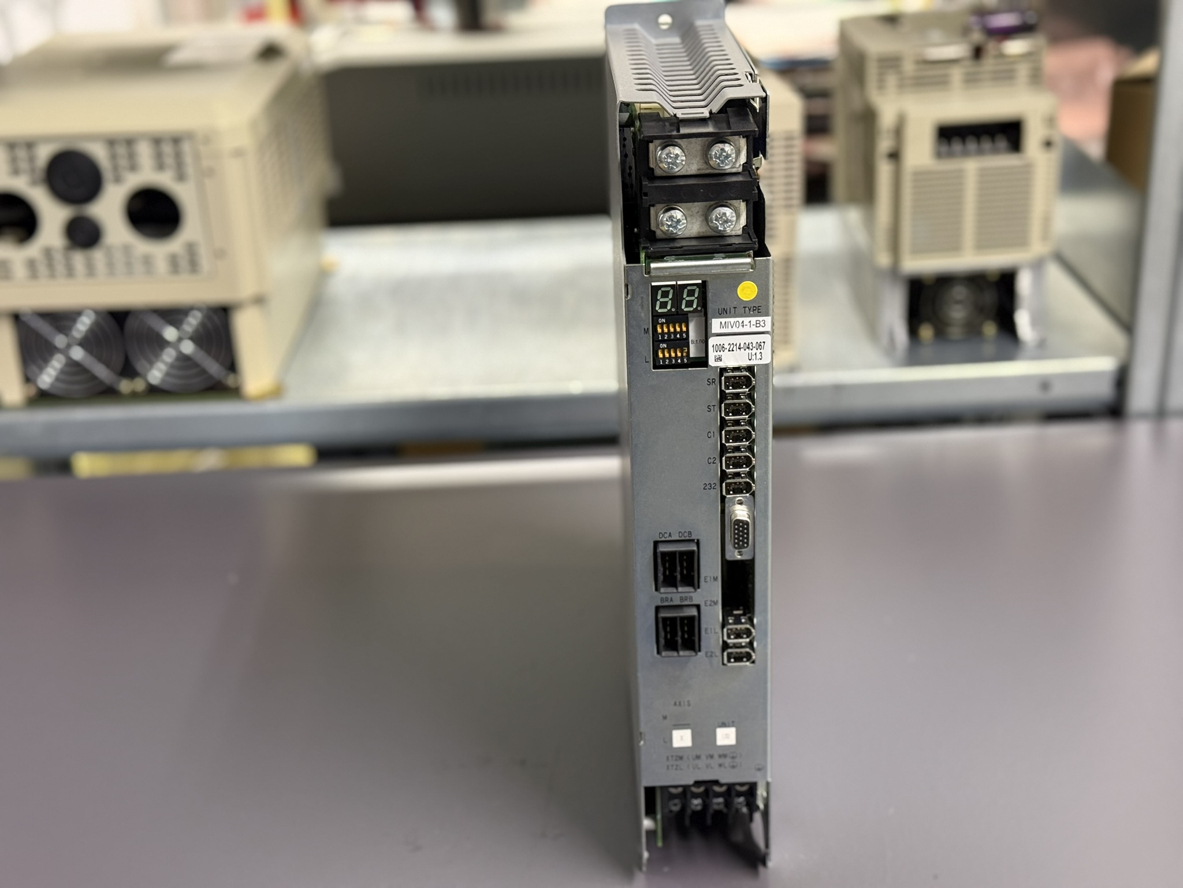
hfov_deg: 39.7
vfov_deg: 30.3
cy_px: 444
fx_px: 1640
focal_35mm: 48
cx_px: 592
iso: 250
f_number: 1.78
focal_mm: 6.76
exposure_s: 1/33
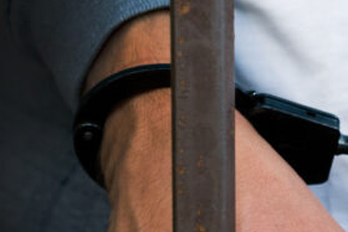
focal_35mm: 137
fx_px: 1325
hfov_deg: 14.6
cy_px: 170
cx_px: 379
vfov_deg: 10.0
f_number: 5.6
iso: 320
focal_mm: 50
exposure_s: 1/250
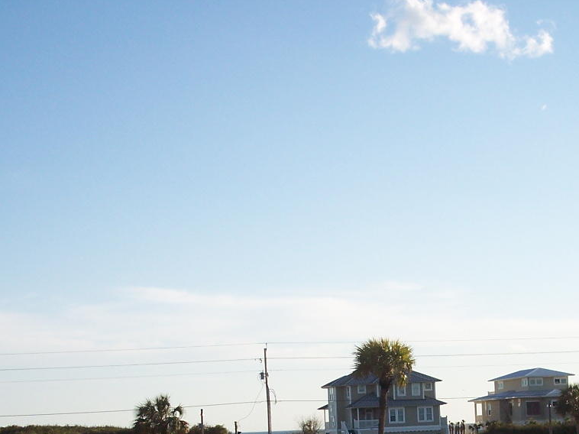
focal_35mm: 77
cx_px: 351
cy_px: 421
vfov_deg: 18.7
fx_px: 1288
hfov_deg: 25.3
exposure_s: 1/750
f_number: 4
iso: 100
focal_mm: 8
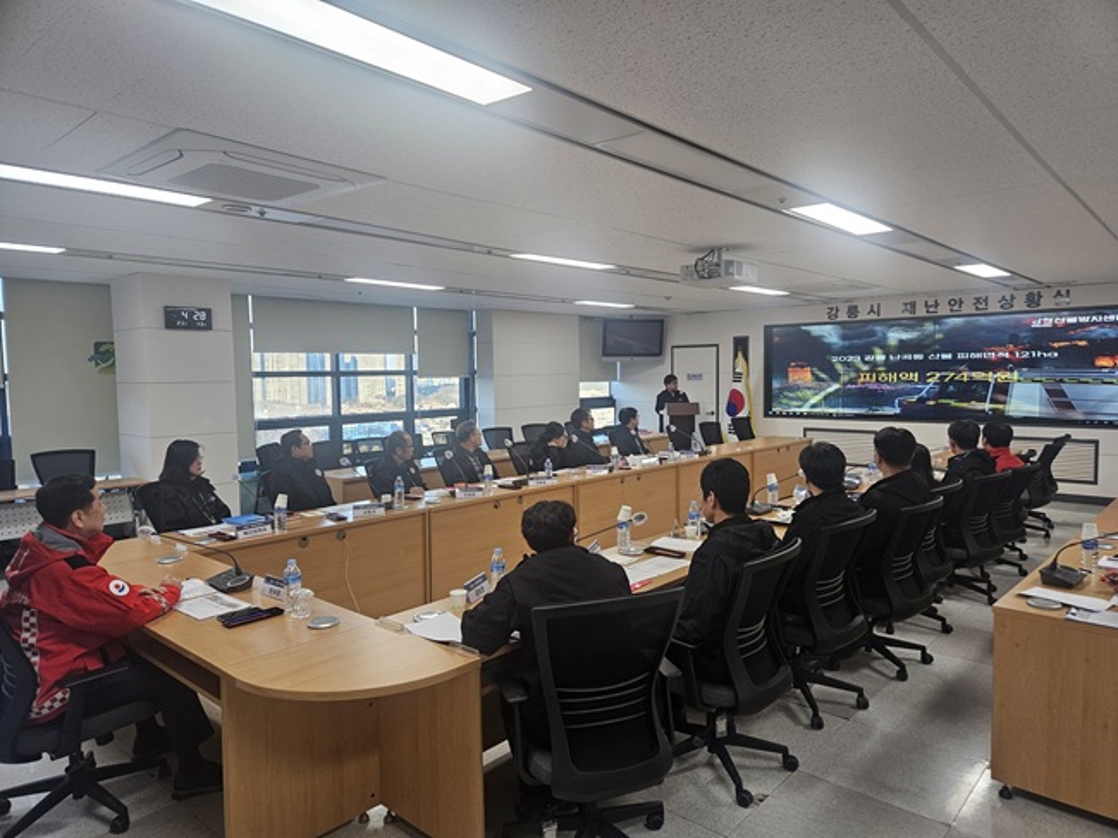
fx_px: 743
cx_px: 559
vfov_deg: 58.8
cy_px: 419
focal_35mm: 23
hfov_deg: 73.9
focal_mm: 5.4
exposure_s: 1/120
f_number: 1.8
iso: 125
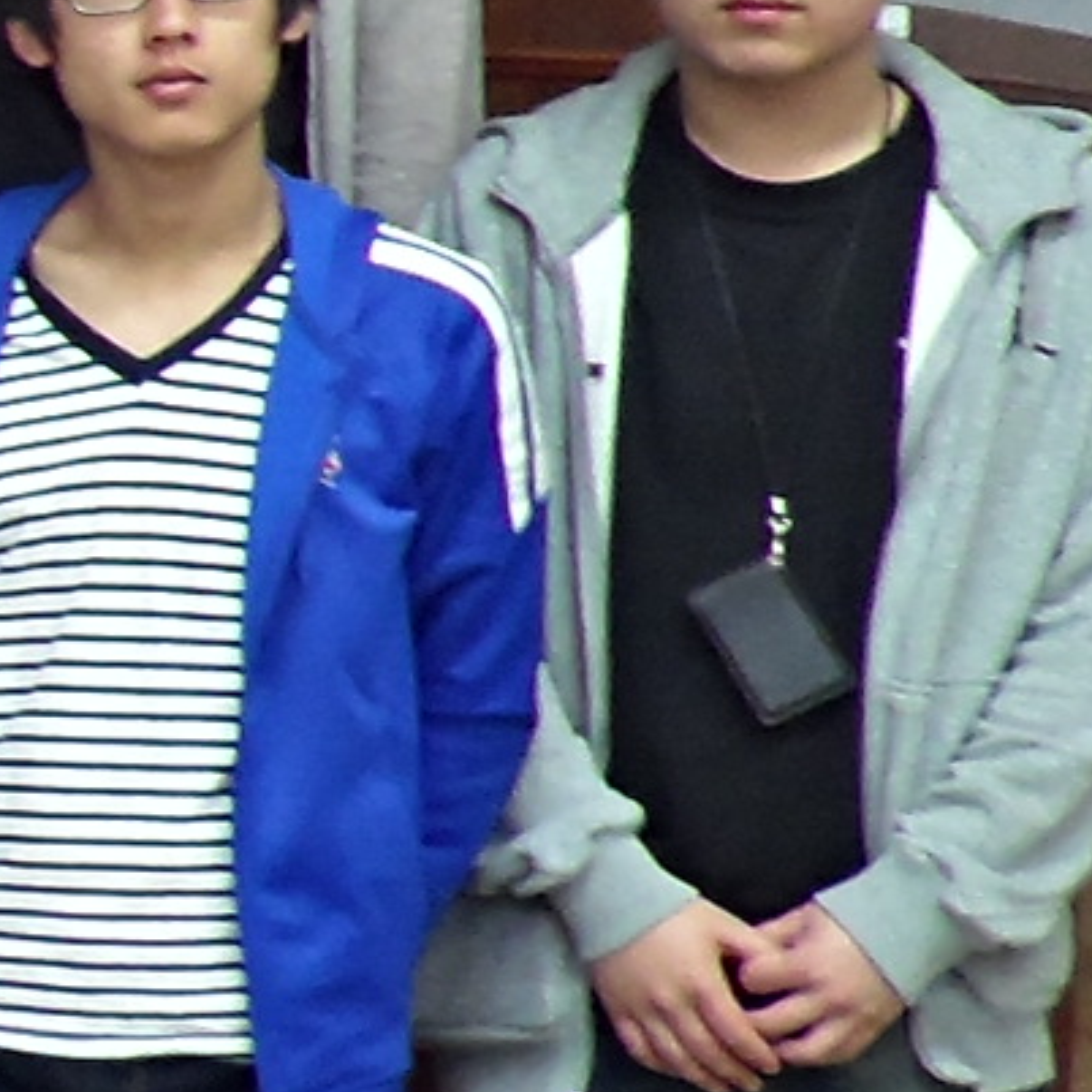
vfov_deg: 11.3
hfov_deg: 9.1
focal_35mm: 154
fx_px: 5496
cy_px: 250
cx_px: -2189
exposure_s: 1/20
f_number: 2.6
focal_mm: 4.9
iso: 400
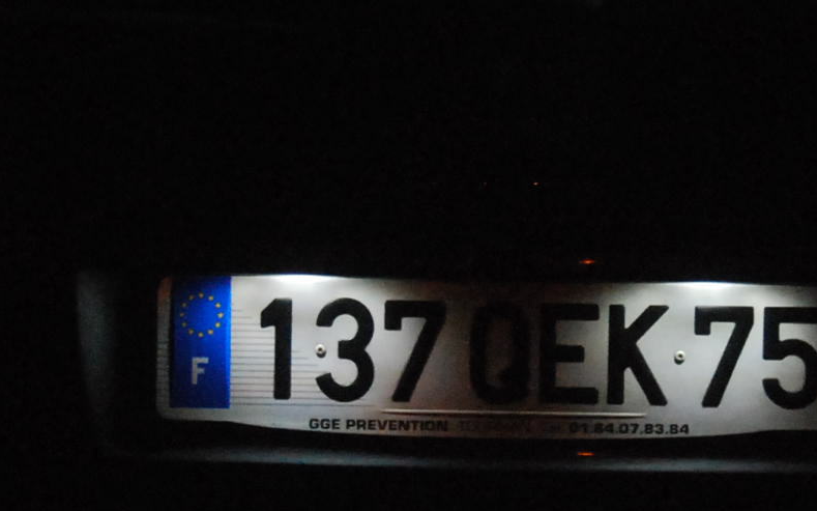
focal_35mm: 197
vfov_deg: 6.7
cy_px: 203
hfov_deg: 10.6
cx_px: 603
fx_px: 4383
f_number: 4.8
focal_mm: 35
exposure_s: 1/60
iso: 1600
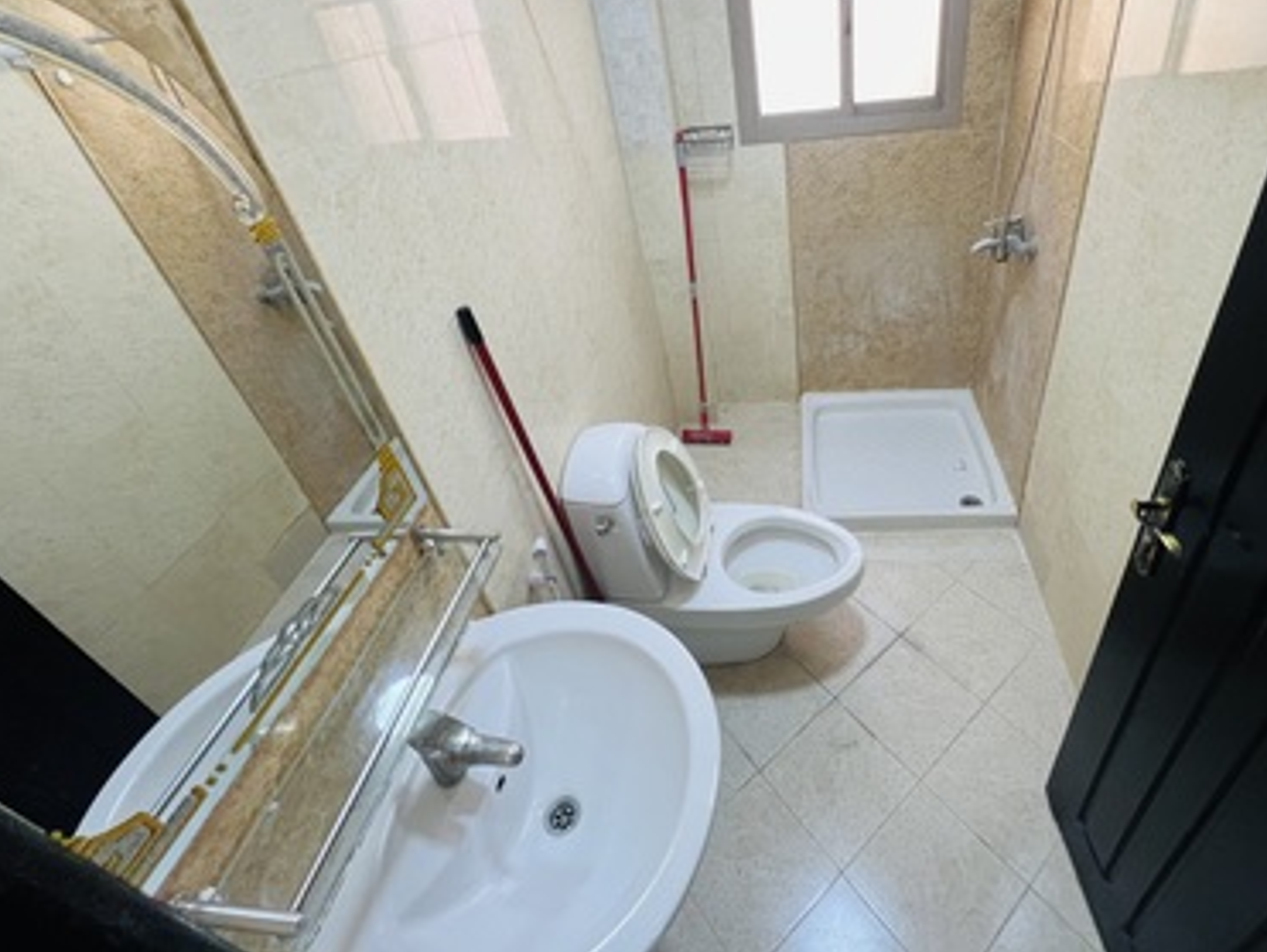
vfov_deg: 77.2
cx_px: 736
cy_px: 374
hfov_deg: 93.6
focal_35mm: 16
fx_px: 586
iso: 250
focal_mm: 1.57
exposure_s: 1/99
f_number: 1.8
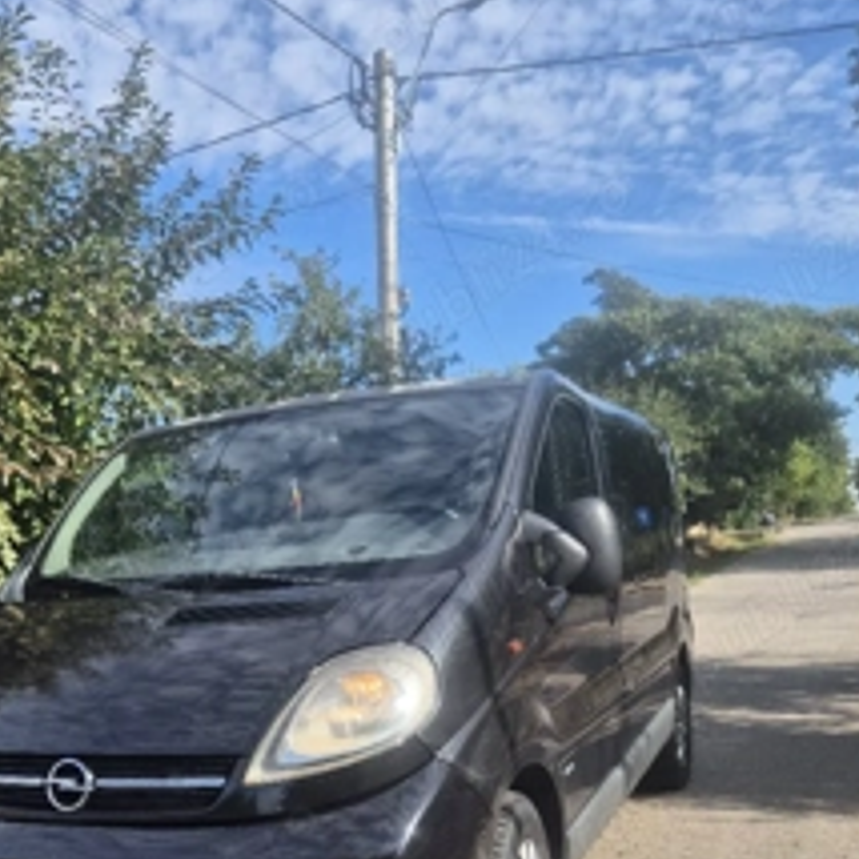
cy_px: 634
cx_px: 269
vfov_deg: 42.6
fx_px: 1067
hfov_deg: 43.1
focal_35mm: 38
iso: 25
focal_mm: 5.4
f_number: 1.8
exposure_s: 1/1111
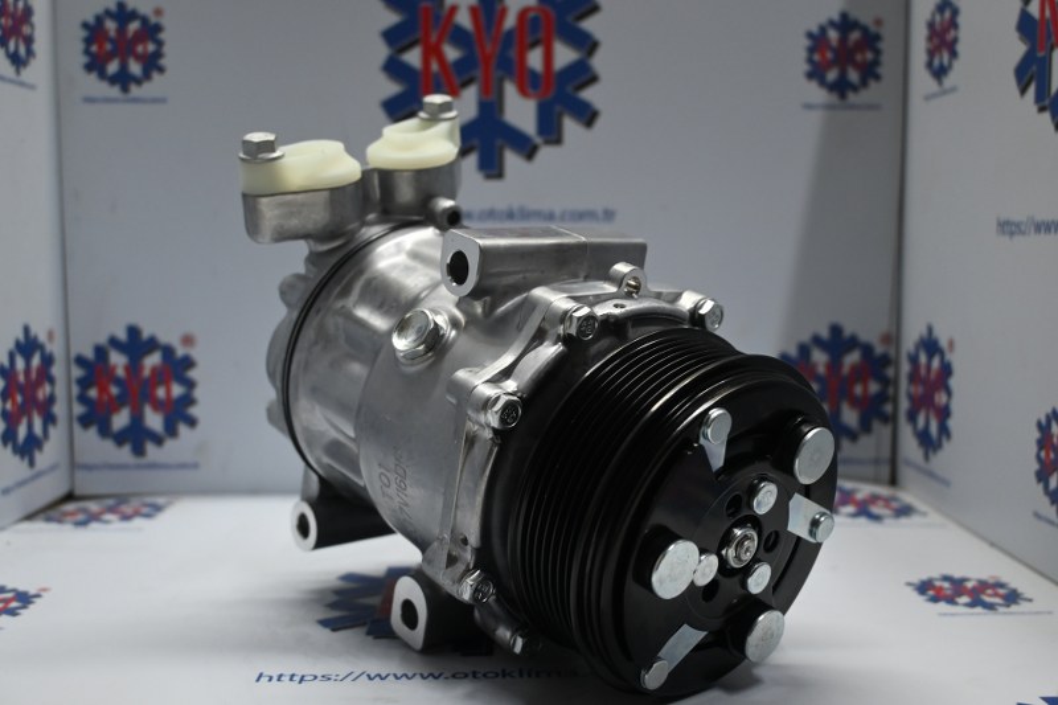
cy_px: 352
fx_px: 1102
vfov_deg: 35.5
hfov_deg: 51.3
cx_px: 529
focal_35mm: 38
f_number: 4.2
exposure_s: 1/125
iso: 900
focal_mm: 25
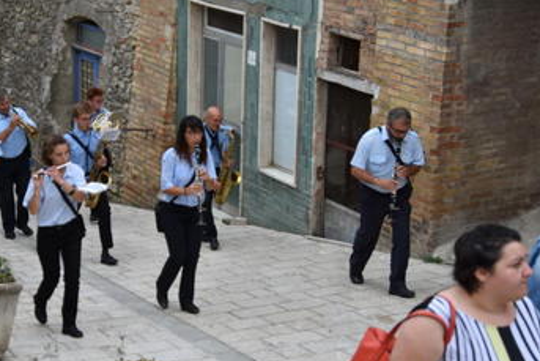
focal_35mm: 83
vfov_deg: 16.5
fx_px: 1245
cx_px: 156
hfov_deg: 24.3
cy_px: 137
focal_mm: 38
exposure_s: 1/250
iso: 320
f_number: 4
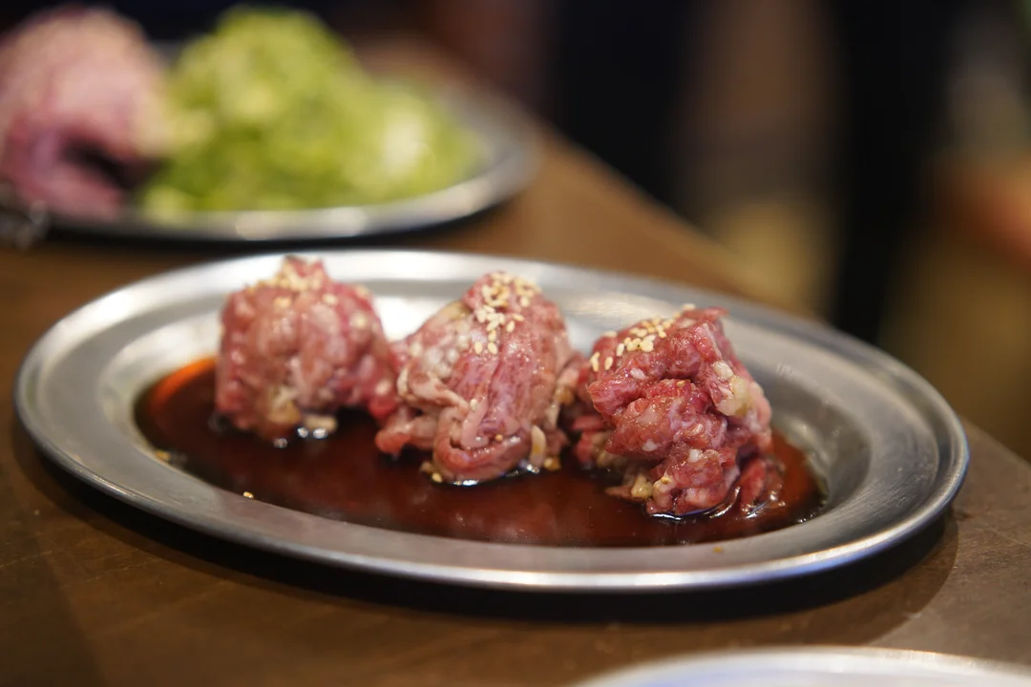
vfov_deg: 24.6
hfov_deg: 36.2
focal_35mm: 55
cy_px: 344
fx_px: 1575
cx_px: 516
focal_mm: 55
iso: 1600
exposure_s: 1/160
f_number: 2.2
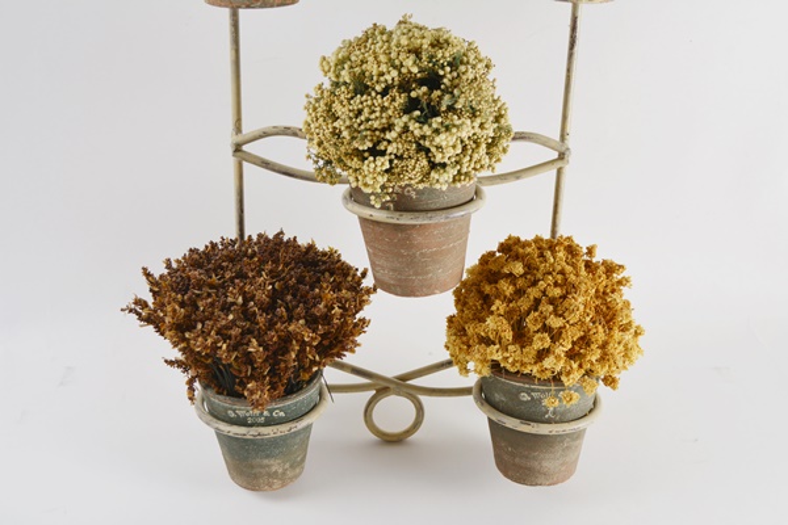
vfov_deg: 31.9
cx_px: 394
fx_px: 919
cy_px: 262
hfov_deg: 46.4
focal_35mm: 42
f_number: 5.6
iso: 320
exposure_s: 1/125
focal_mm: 28
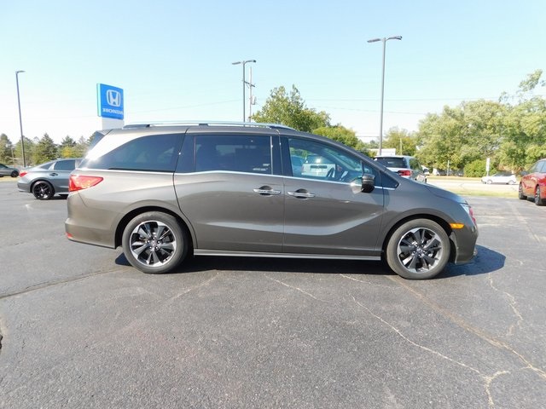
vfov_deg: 58.9
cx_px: 273
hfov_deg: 73.9
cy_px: 204
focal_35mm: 23
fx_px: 363
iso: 125
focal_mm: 4
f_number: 3
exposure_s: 1/800
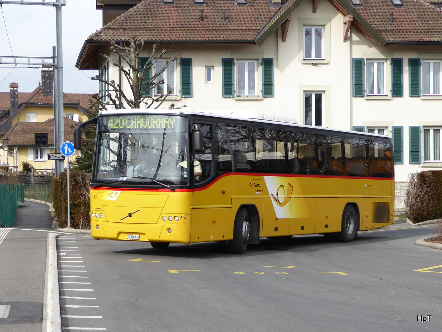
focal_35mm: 79
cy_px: 166
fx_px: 1010
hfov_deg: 24.7
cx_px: 221
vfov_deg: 18.7
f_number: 4.6
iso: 80
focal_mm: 13.2
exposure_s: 1/250
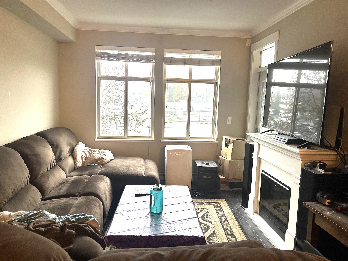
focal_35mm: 26
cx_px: 174
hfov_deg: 67.3
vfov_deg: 53.1
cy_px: 130
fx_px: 261
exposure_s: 1/60
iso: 160
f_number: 1.5
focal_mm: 5.7
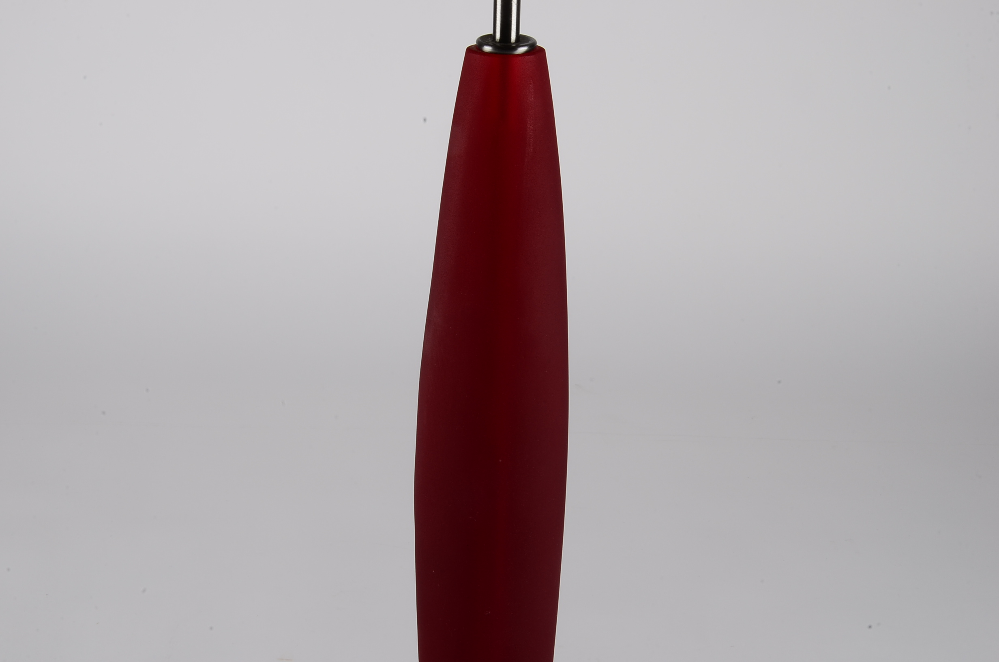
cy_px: 331
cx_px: 500
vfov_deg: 21.5
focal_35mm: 63
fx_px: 1745
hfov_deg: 32.0
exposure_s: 1/125
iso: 100
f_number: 25
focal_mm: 42
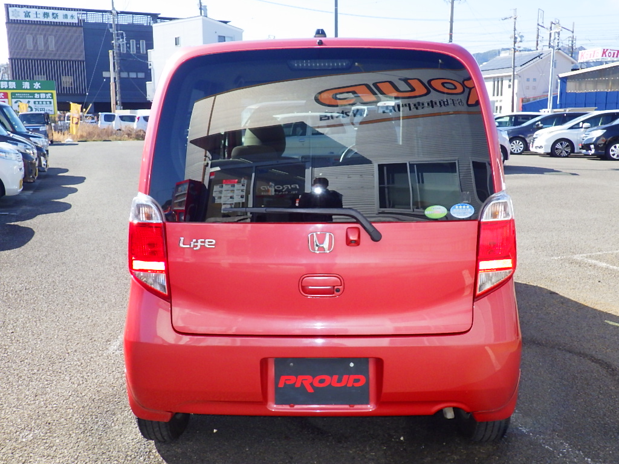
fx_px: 608
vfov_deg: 41.8
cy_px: 232
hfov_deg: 54.0
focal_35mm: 34
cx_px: 310
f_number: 4.6
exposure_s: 1/400
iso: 250
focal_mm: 6.1
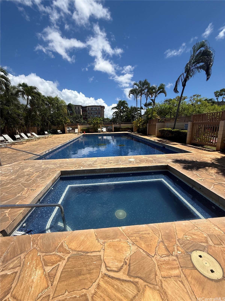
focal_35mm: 14
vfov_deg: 102.1
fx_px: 121
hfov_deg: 85.7
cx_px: 112
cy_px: 150
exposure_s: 1/2506
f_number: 2.2
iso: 50
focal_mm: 2.22
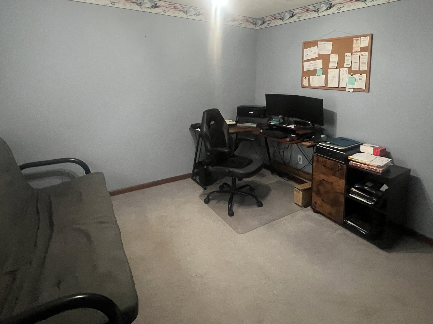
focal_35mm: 19
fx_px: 238
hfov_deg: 84.4
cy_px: 96
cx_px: 237
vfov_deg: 65.9
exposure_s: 1/60
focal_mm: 1.57
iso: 800
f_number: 1.8
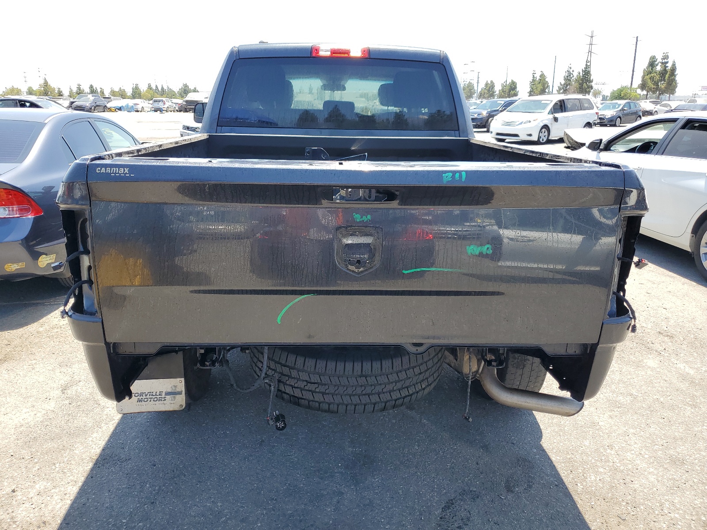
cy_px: 265
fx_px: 531
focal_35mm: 26
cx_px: 354
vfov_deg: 53.1
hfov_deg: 67.3
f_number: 1.5
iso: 50
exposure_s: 1/769
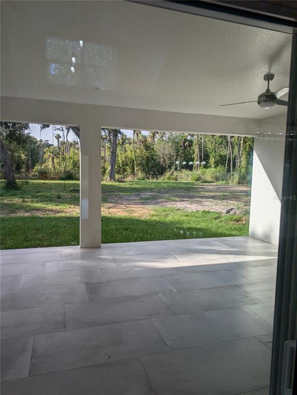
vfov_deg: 71.5
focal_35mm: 24
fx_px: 274
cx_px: 148
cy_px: 198
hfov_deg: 56.9
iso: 21
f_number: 1.68
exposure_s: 1/517
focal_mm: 6.9
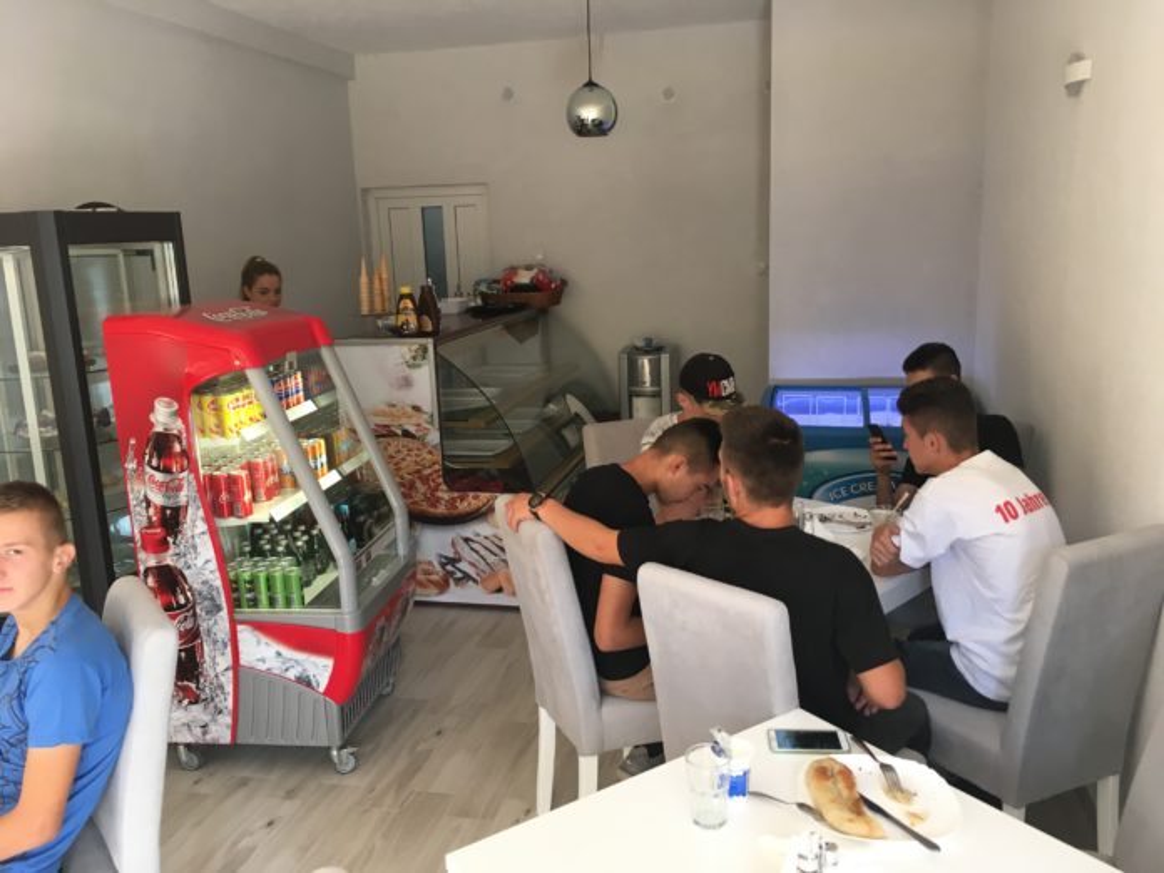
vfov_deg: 48.2
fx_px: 975
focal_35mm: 29
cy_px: 436
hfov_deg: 61.7
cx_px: 582
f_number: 2.2
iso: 64
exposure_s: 1/33
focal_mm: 4.15
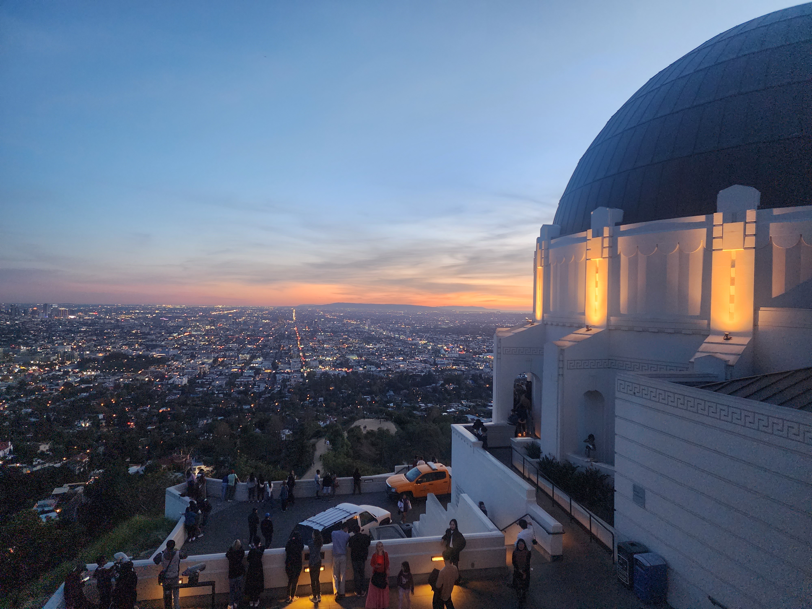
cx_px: 406
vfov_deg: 58.9
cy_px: 304
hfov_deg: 73.9
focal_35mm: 23
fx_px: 540
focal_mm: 6.4
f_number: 1.8
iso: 640
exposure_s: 1/120
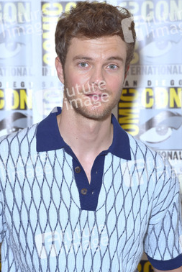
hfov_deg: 12.4
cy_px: 134
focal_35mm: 111
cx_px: 93
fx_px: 839
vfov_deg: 18.4
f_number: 6.3
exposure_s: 1/250
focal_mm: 105
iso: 800
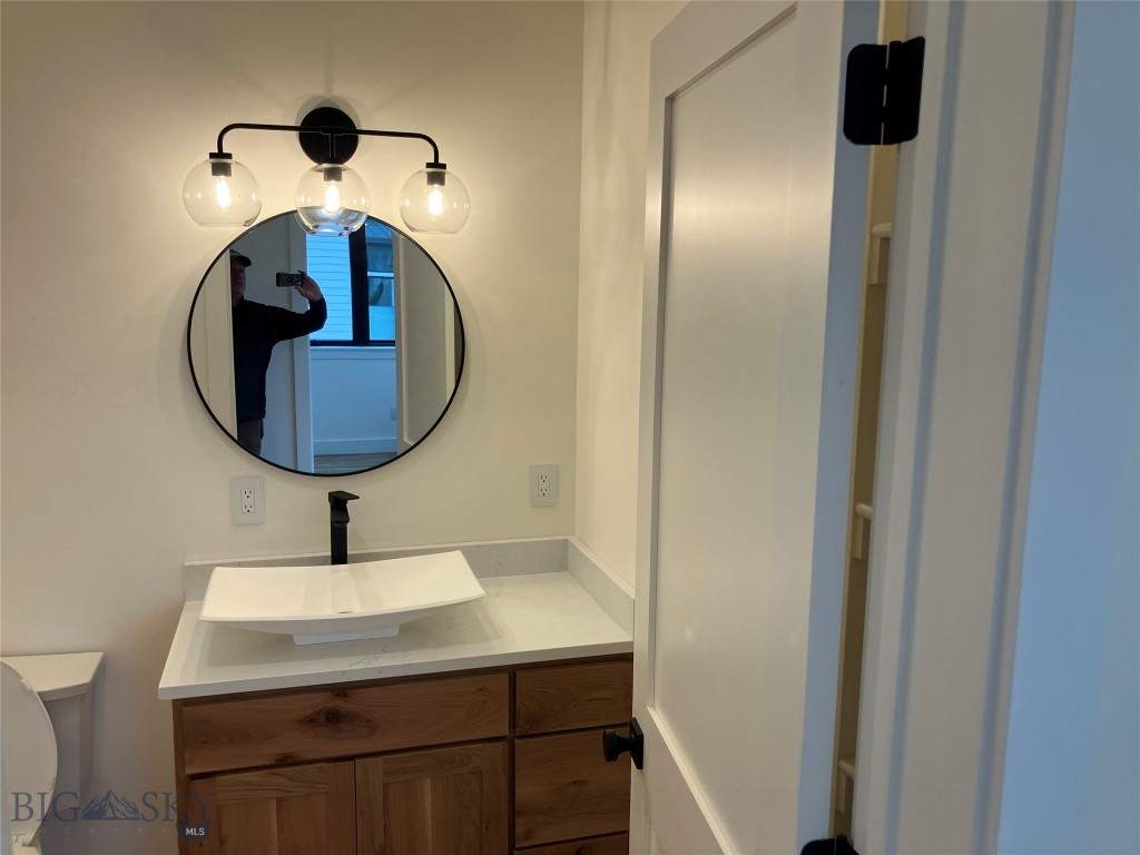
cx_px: 570
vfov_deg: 49.7
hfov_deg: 63.4
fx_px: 922
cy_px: 428
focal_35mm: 28
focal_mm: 3.99
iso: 32
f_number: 1.8
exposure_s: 1/120
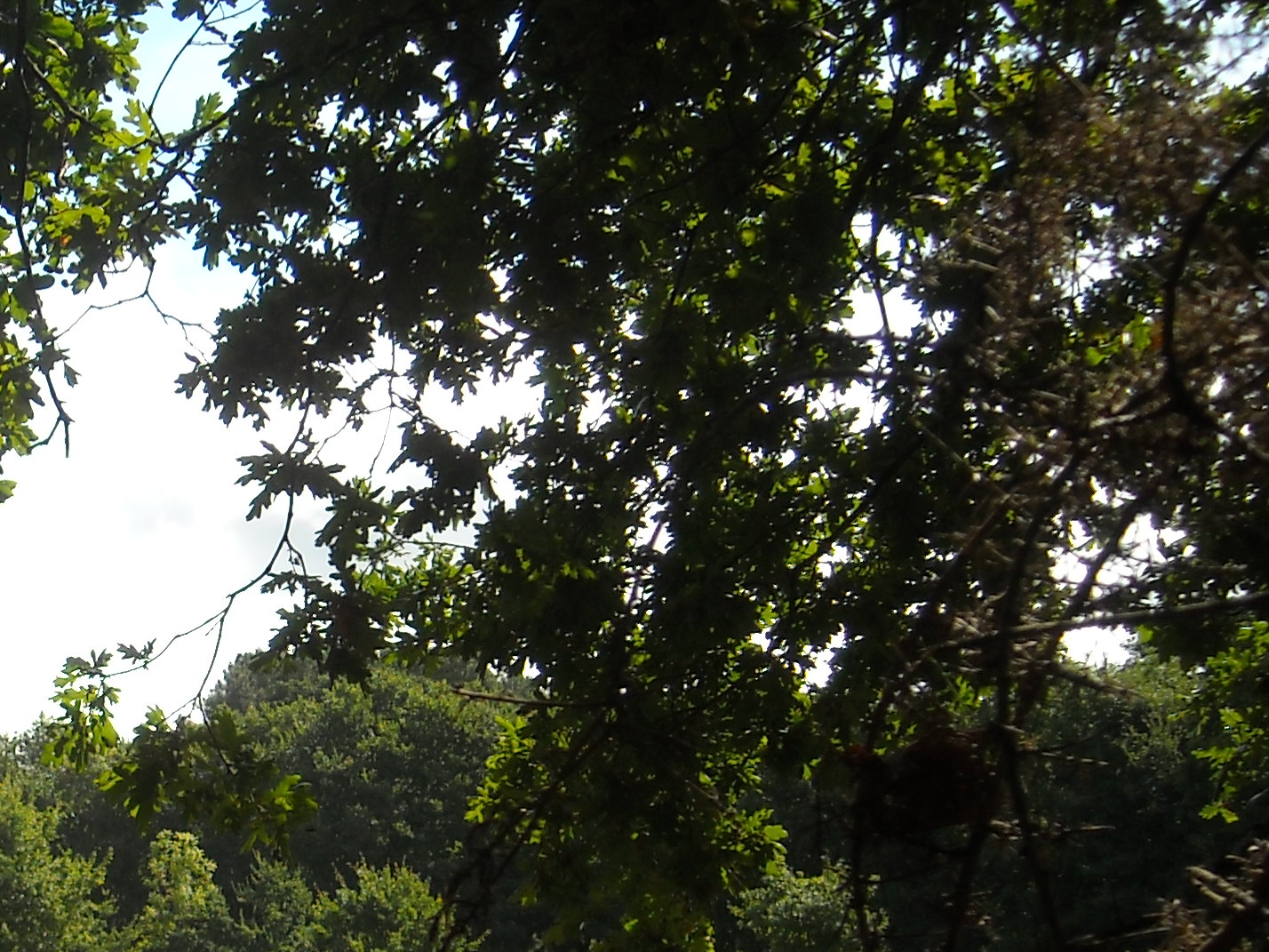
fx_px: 2933
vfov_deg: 18.4
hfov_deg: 23.2
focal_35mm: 80
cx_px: -64
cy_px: 645
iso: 64
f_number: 2.8
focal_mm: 5.7
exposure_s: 1/707
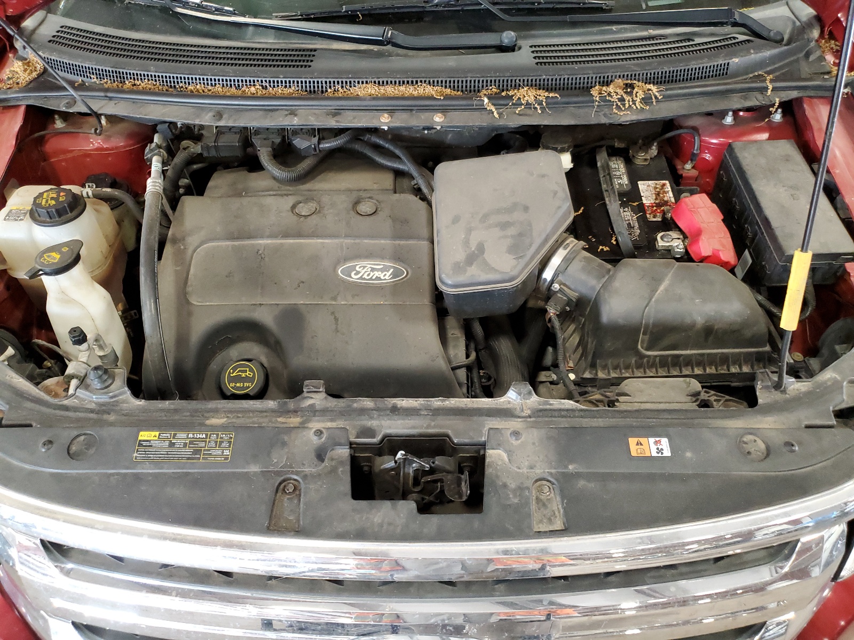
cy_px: 320
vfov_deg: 53.1
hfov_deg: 67.3
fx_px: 641
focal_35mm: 26
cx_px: 427
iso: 319
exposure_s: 1/30
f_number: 1.5
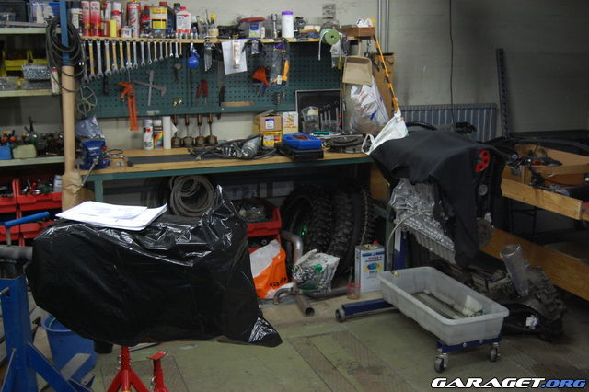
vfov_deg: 34.2
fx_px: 638
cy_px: 196
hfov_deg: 49.6
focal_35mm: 39
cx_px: 294
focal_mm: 26
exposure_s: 1/50
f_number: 4.2
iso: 800
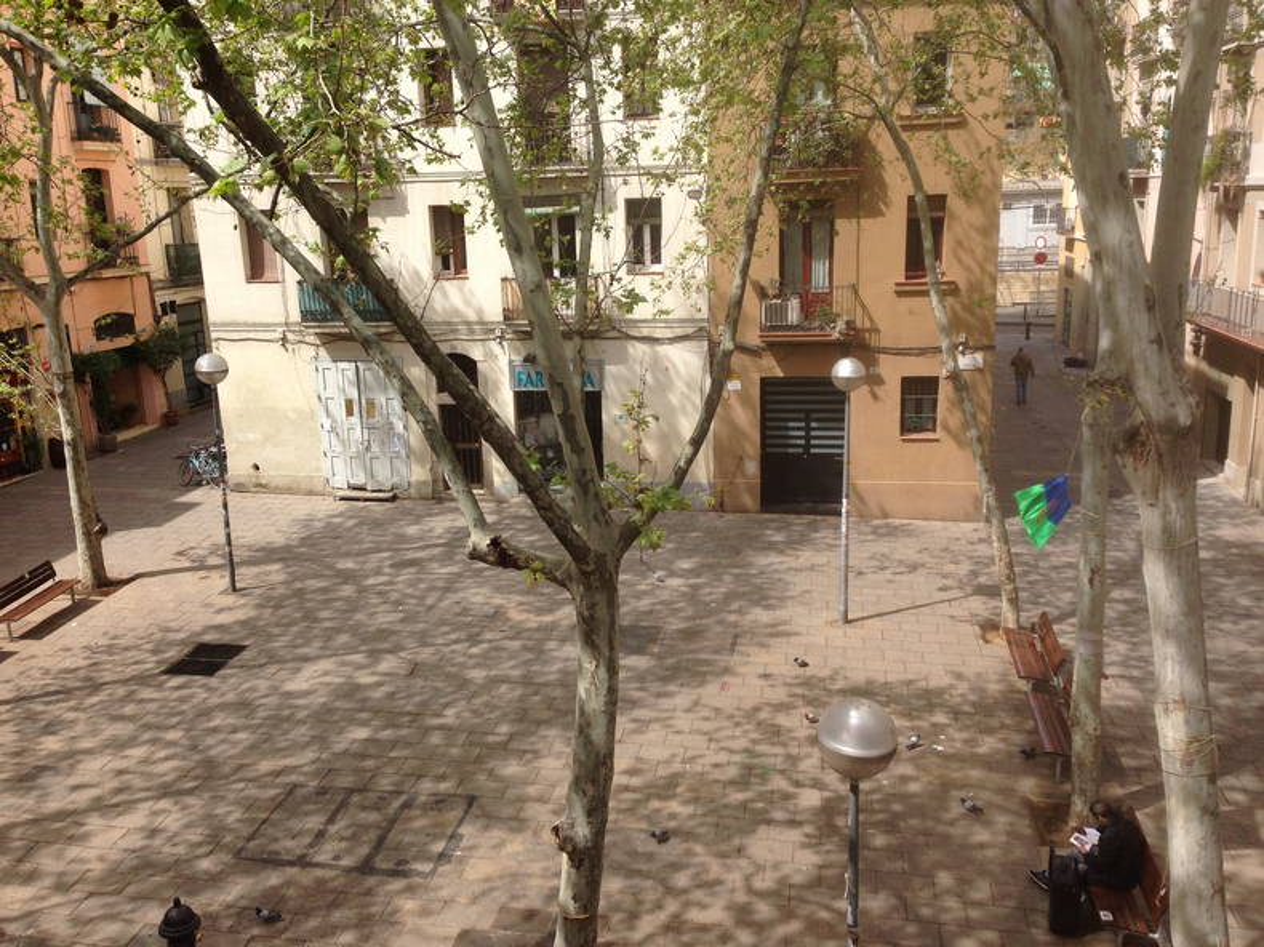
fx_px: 1205
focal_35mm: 33
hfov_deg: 55.4
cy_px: 474
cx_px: 632
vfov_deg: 42.9
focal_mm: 4.12
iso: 50
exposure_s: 1/1043
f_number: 2.4
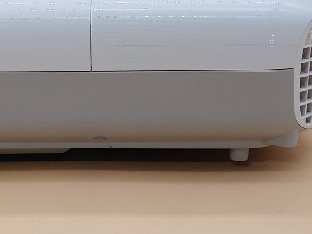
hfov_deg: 24.4
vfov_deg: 18.6
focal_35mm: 79
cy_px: 59
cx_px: 78
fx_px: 712
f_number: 1.8
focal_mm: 4.36
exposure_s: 1/130
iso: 50
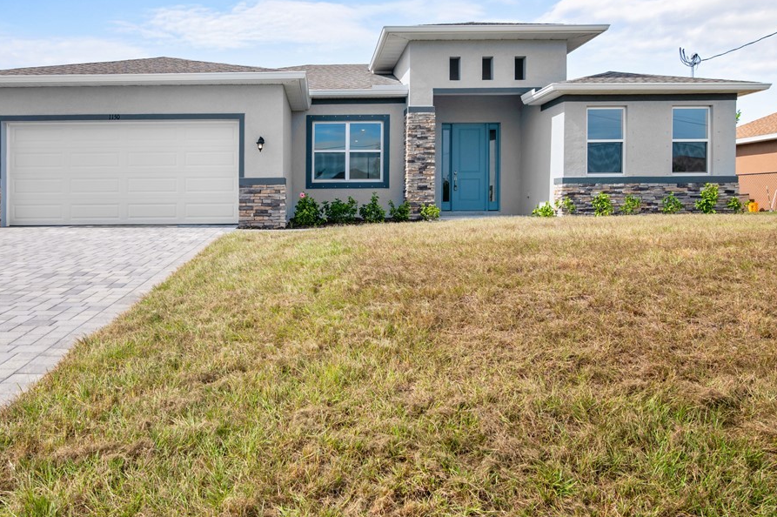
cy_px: 208
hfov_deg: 65.4
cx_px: 357
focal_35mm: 28
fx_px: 604
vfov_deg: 46.1
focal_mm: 23
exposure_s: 1/1000
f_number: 10
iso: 320
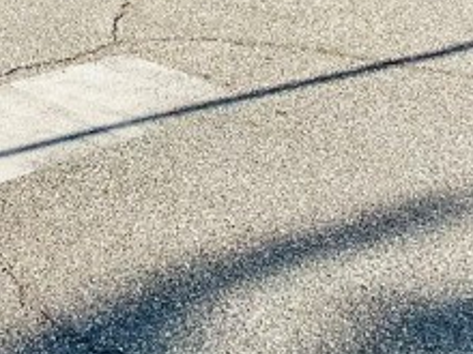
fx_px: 1653
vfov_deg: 10.7
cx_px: -73
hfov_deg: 15.7
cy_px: -444
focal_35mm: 121
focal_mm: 5.1
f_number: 1.6
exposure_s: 1/2899
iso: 50
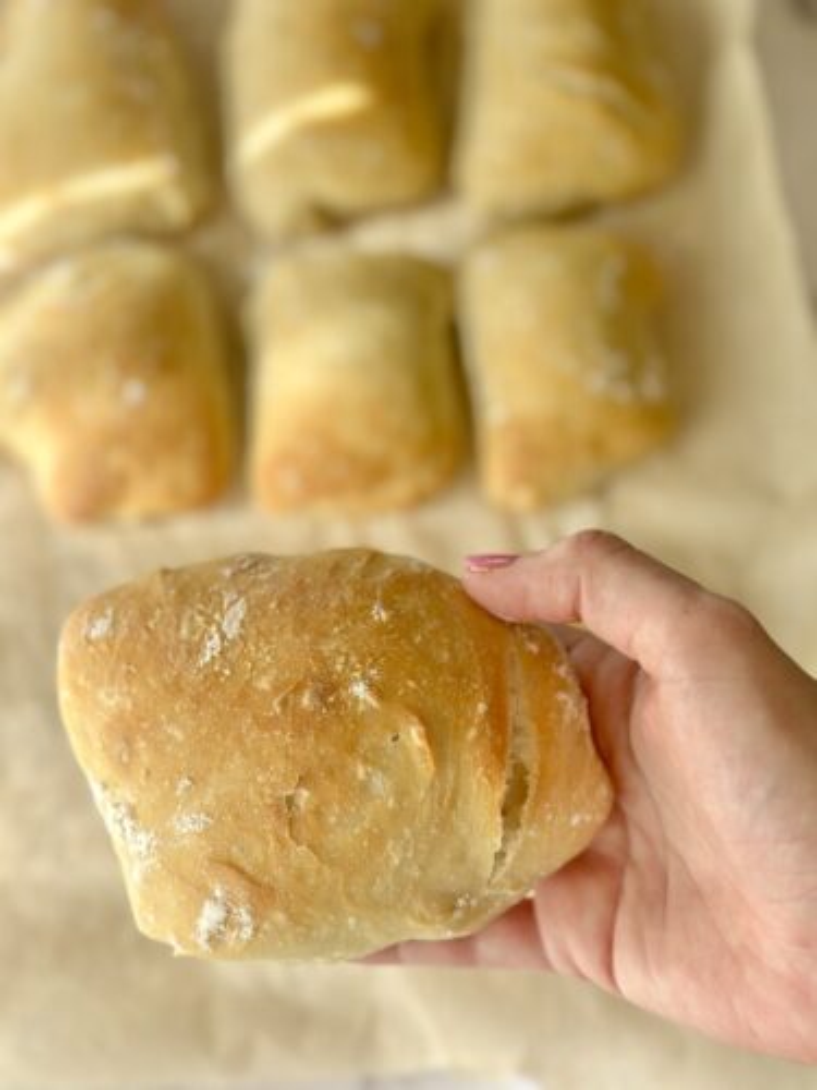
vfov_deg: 39.7
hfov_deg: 30.3
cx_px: 408
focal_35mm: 48
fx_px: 1511
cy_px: 545
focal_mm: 6.86
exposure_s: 1/709
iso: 80
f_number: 1.78
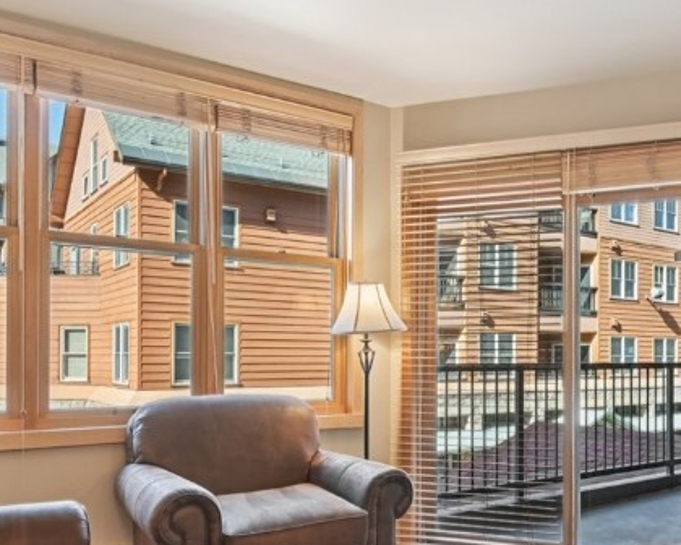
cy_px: 345
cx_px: 482
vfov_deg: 40.8
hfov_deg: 48.9
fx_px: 726
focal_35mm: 36
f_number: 8
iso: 400
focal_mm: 14
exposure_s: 1/15
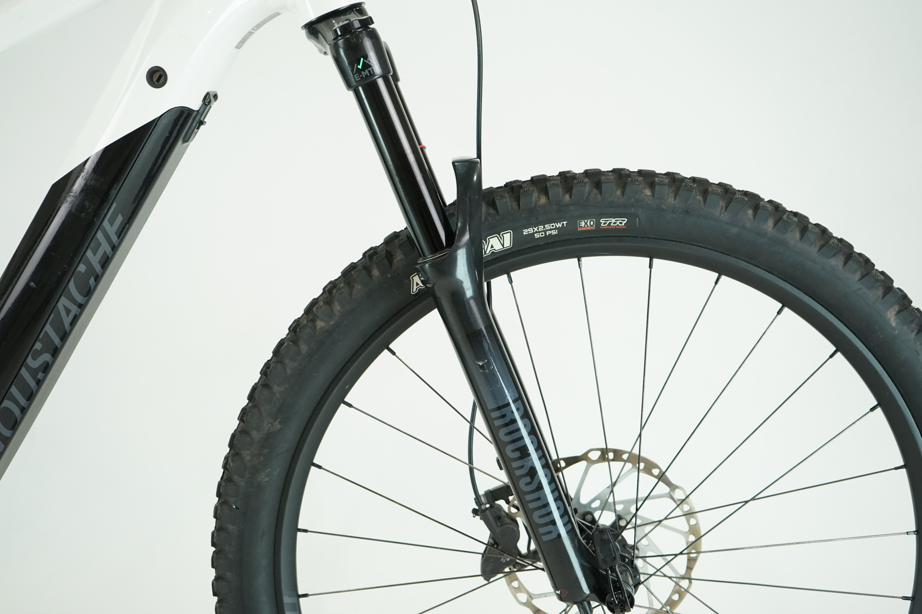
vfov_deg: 31.9
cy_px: 307
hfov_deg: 46.4
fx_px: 1076
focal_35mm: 42
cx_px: 461
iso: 1600
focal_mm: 42
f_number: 5.6
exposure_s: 1/200
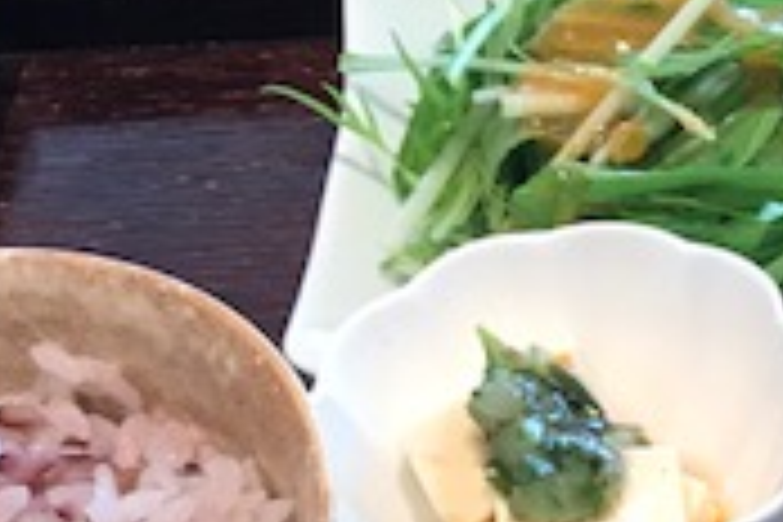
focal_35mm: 107
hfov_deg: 17.6
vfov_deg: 12.5
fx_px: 2327
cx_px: 1094
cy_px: 616
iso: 25
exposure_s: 1/40
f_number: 1.8
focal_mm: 3.99
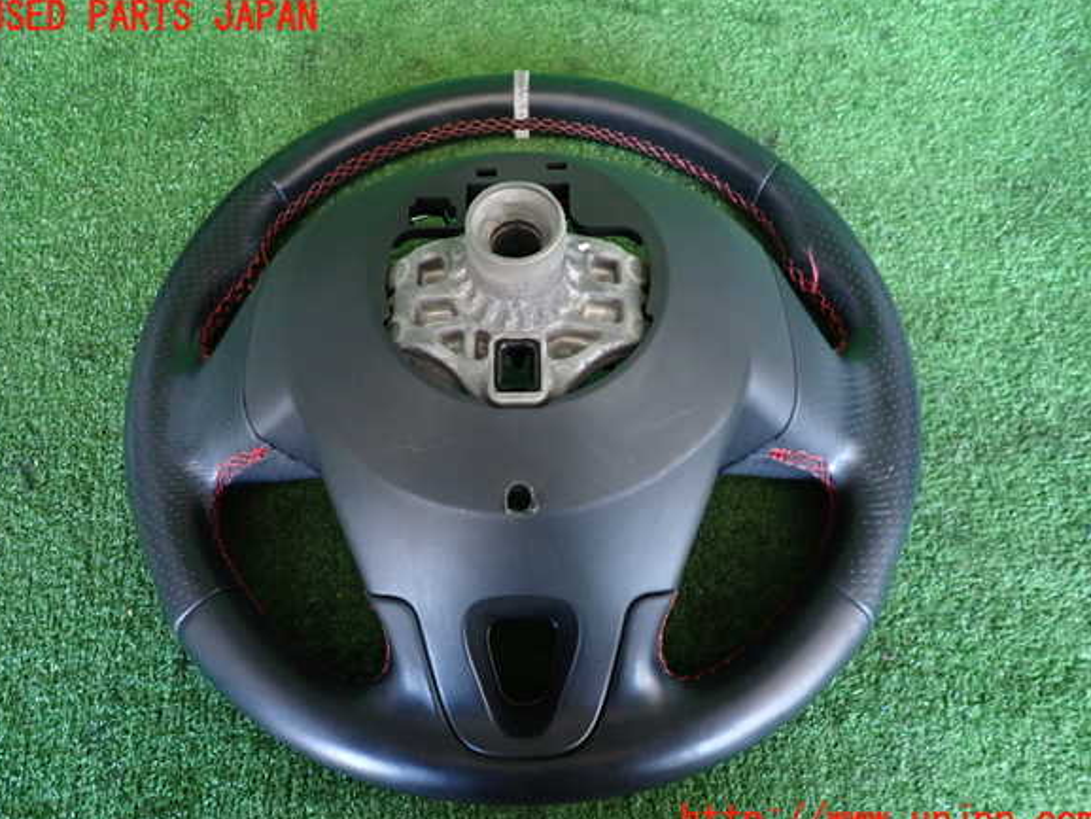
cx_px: 541
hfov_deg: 67.3
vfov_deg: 53.1
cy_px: 420
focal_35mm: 26
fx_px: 820
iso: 320
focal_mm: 4.5
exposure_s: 1/30
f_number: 2
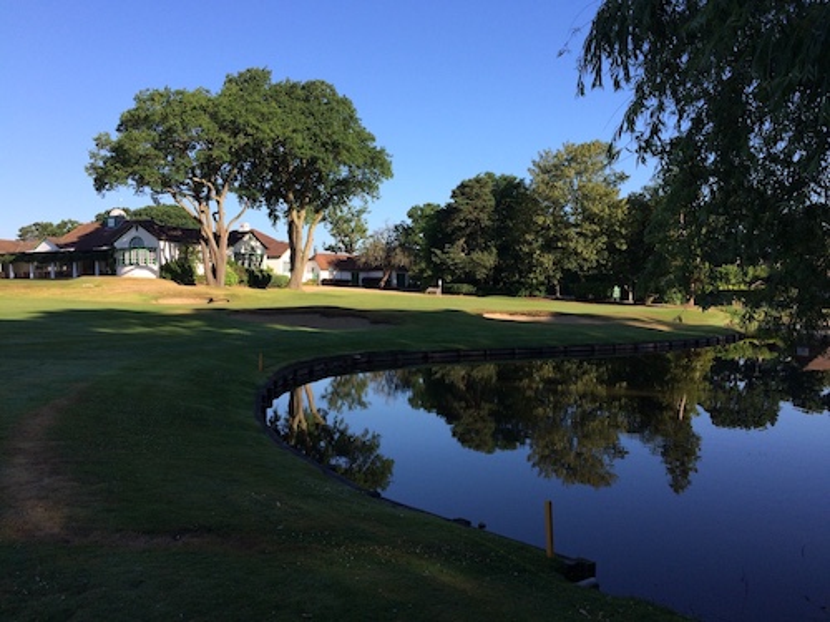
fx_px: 695
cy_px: 311
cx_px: 415
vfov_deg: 48.2
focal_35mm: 29
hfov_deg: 61.7
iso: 32
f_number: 2.2
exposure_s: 1/1140
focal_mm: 4.15
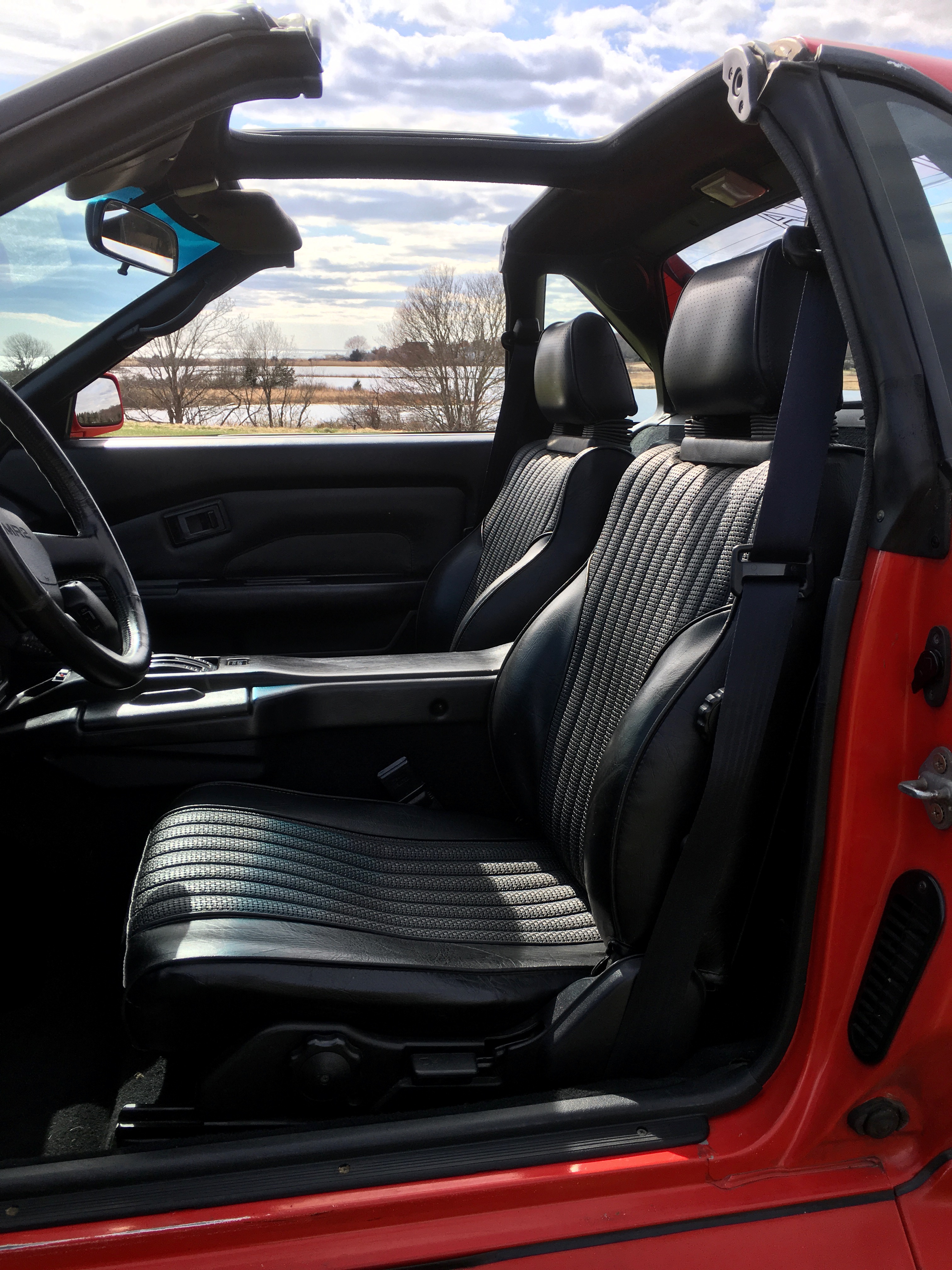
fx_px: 1063
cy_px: 635
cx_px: 476
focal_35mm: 29
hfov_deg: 48.2
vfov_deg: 61.7
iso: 25
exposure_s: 1/739
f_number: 2.2
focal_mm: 4.15
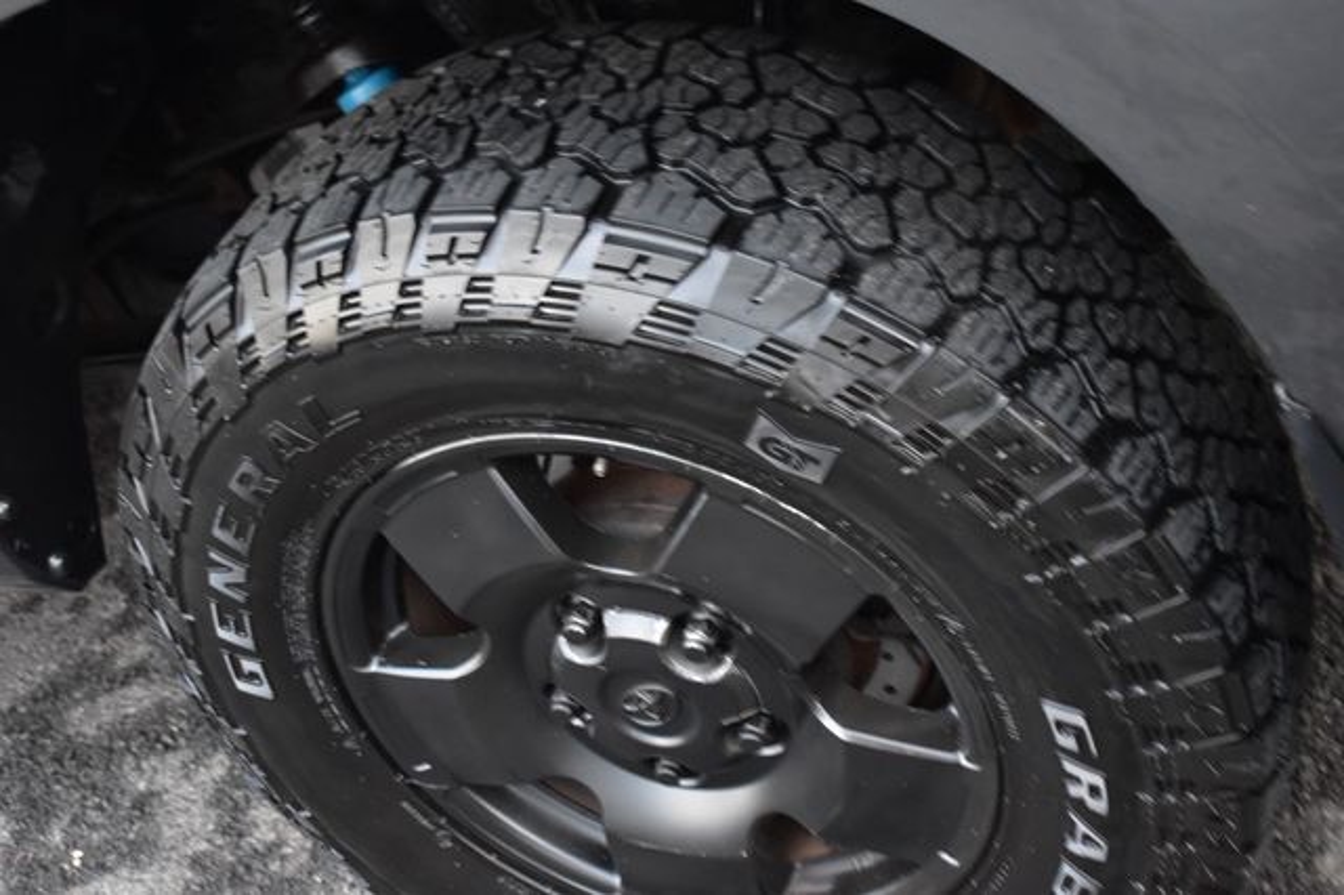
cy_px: 448
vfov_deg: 23.8
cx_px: 672
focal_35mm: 57
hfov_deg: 35.1
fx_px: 2127
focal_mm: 38
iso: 1600
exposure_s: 1/15
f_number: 5.6
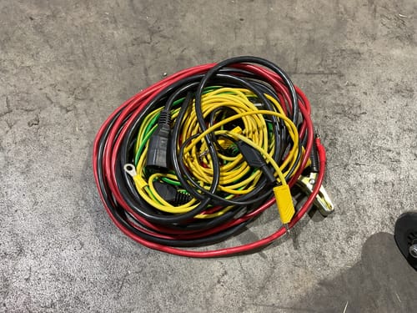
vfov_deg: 48.2
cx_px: 208
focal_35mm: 29
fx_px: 349
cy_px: 156
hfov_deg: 61.7
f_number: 1.8
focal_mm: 3
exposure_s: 1/50
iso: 80
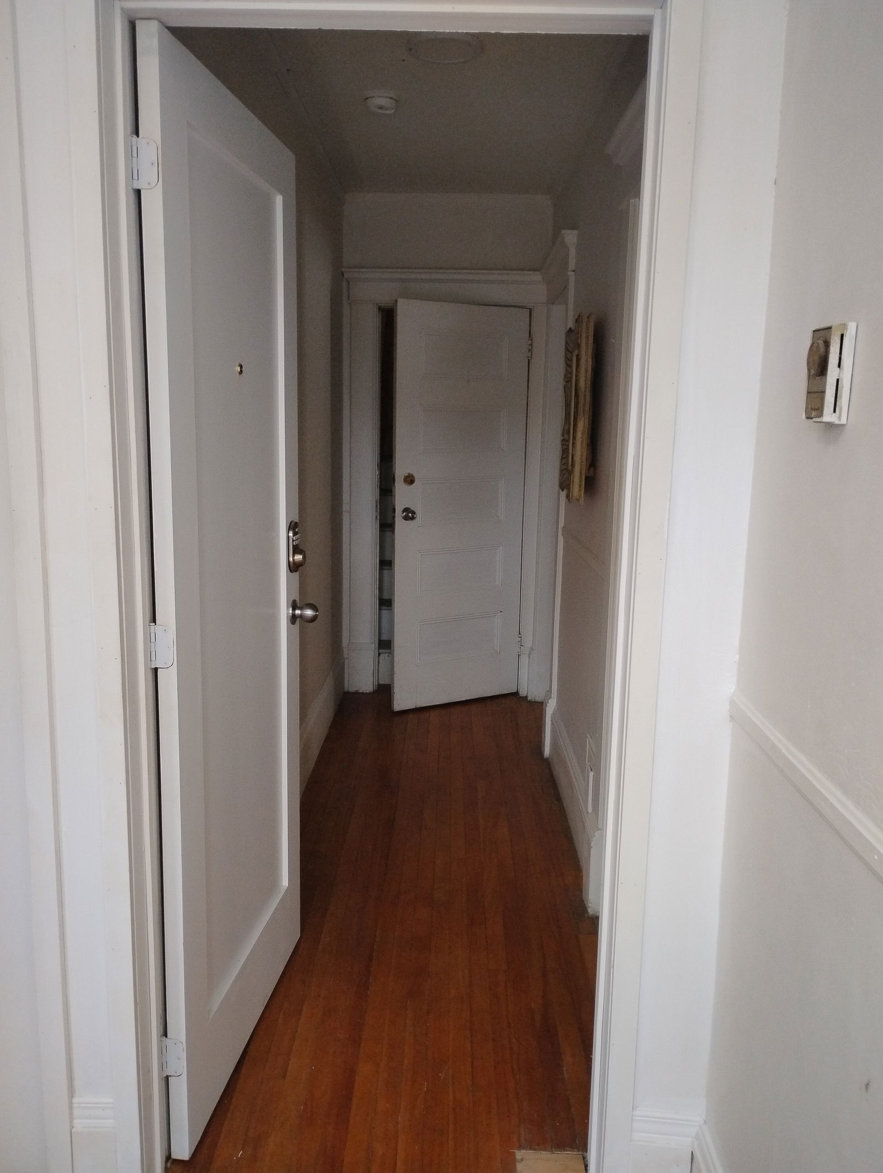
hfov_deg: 49.9
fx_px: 950
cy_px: 586
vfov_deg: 63.4
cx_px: 442
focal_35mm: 28
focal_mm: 4.26
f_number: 1.8
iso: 400
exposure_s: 1/120
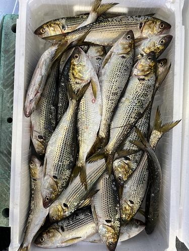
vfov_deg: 67.3
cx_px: 94
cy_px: 126
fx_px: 189
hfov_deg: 53.1
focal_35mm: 26
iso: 80
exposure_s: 1/121
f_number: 1.5
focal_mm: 5.7
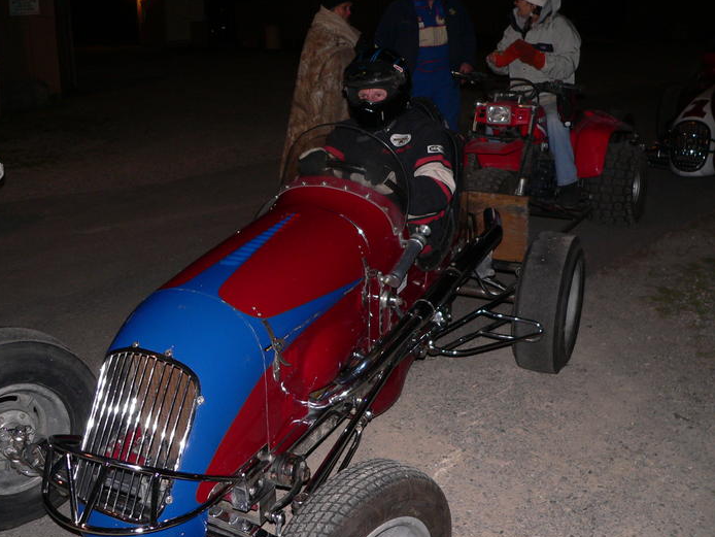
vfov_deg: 35.1
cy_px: 238
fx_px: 847
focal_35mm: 41
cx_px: 312
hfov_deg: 45.7
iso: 100
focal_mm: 6
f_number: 2.8
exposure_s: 1/60
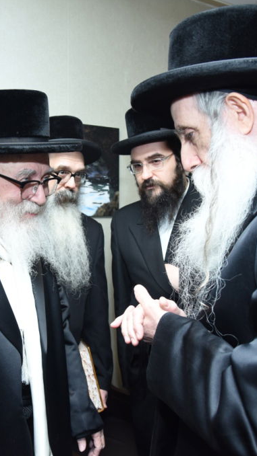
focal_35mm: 38
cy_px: 227
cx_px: 49
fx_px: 461
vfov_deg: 52.8
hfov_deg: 30.4
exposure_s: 1/125
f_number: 5
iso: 1000
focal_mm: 24
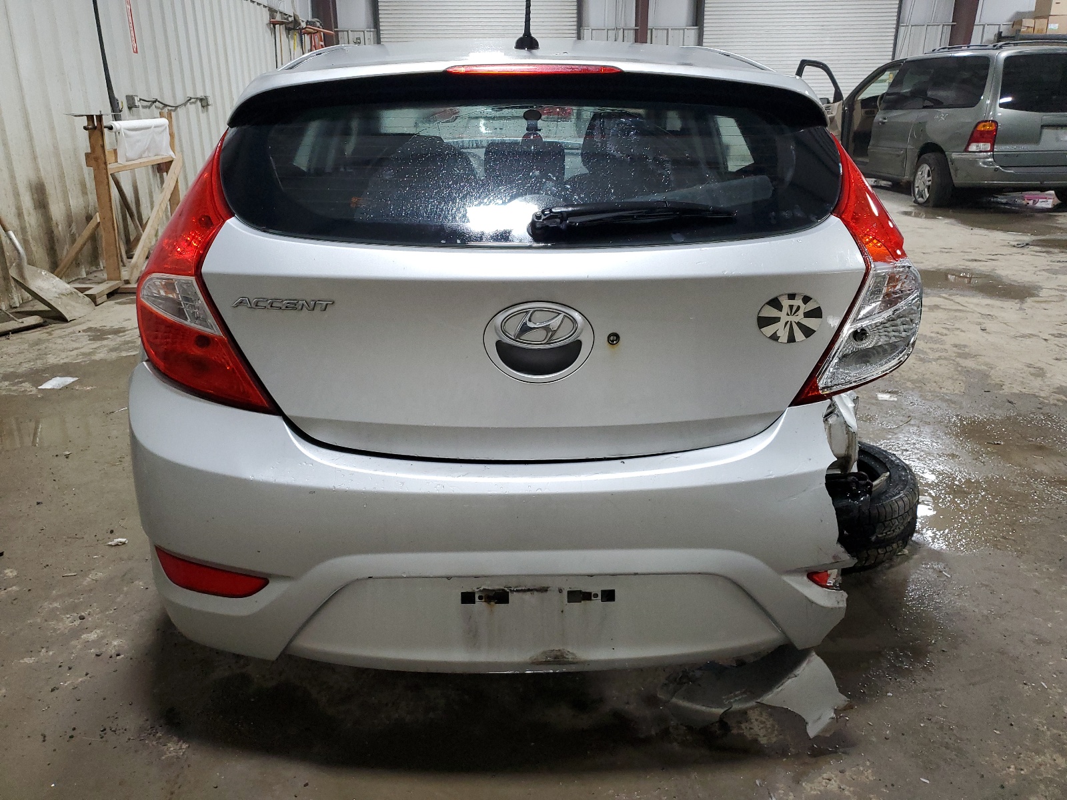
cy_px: 400
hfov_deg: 67.3
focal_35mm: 26
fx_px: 801
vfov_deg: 53.1
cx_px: 534
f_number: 1.5
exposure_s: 1/60.2
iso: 168
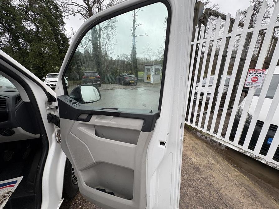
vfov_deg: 85.7
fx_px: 113
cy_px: 104
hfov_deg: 102.1
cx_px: 140
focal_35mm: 14
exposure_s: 1/99
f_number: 2.2
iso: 64
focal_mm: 2.22
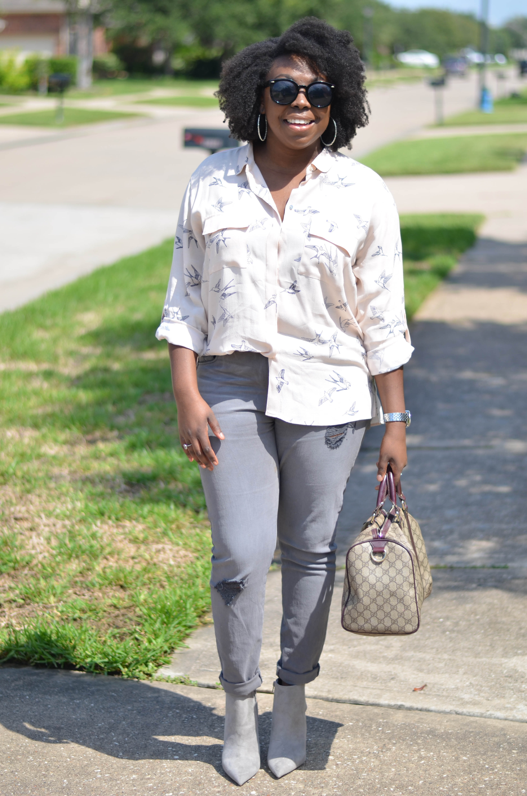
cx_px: 264
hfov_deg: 18.1
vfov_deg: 27.0
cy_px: 398
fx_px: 1654
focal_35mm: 75
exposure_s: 1/3000
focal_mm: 50
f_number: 1.8
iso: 100
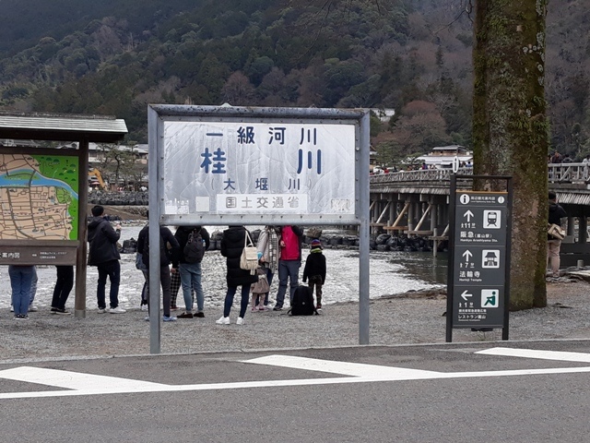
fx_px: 460
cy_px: 222
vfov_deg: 51.4
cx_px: 295
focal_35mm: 27
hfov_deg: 65.3
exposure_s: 1/635
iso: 40
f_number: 1.7
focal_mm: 3.71
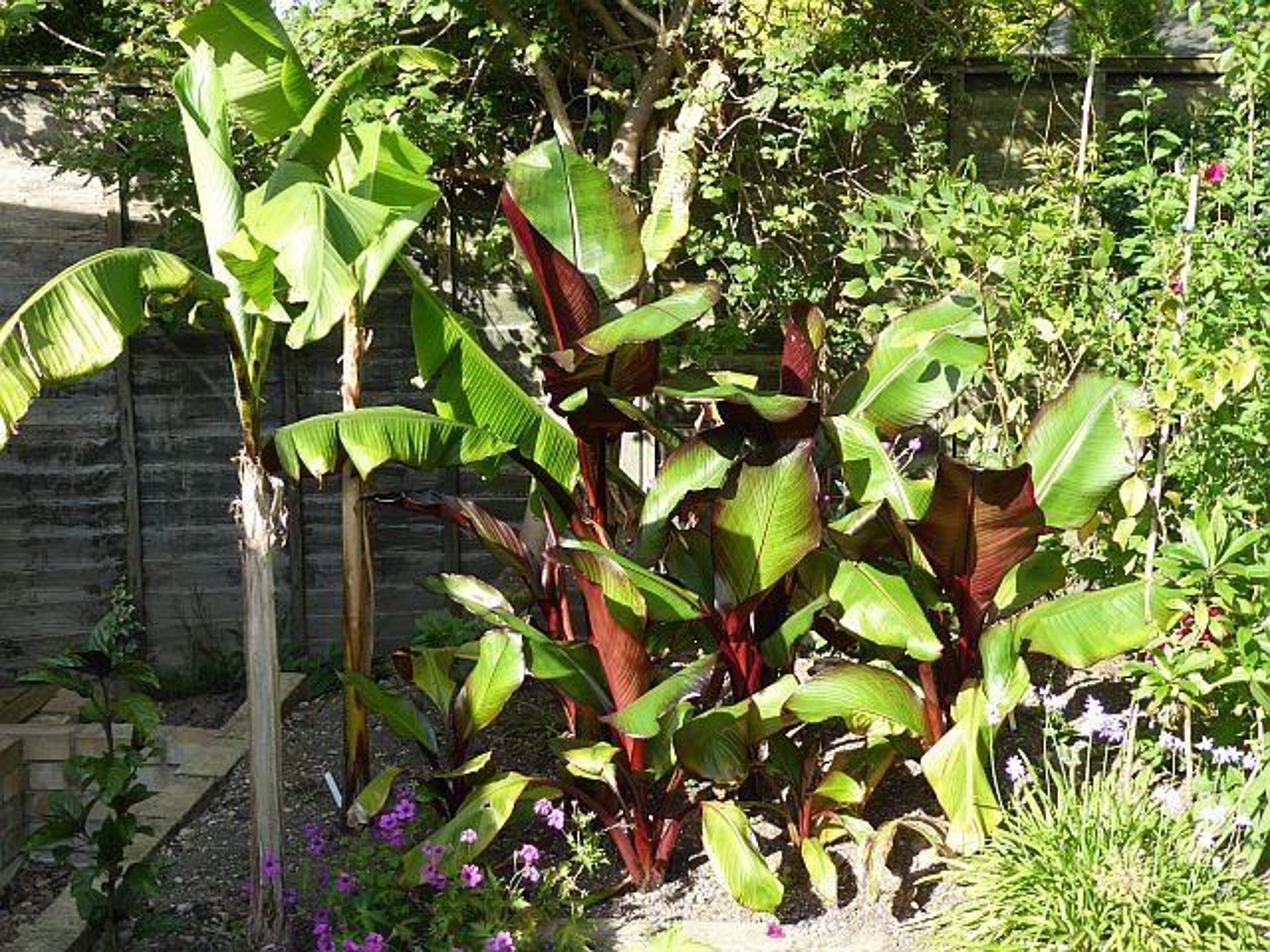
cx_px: 635
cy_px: 476
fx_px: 1798
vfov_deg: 29.7
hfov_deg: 38.9
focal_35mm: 49
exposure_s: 1/160
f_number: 4
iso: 100
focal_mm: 8.4
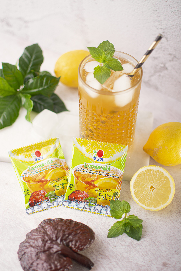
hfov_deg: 25.8
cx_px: 90
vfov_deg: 37.8
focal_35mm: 52
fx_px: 396
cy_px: 136
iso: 100
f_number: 1.8
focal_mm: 35
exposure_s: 1/160
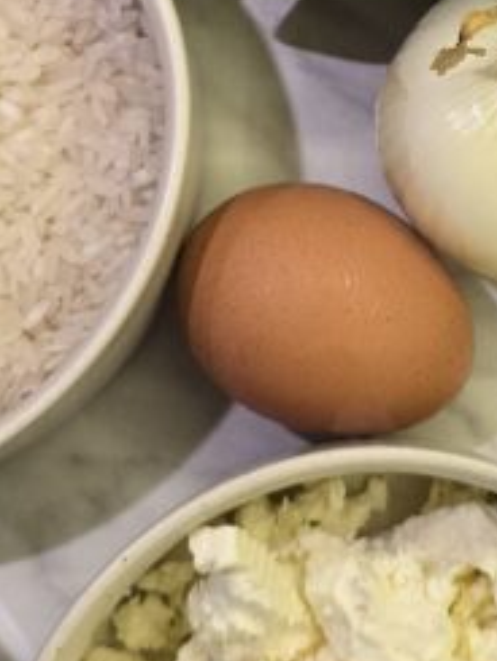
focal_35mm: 94
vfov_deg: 20.2
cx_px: 405
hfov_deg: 15.6
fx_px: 1798
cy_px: 11
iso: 160
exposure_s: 1/180
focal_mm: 6.3
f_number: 1.7
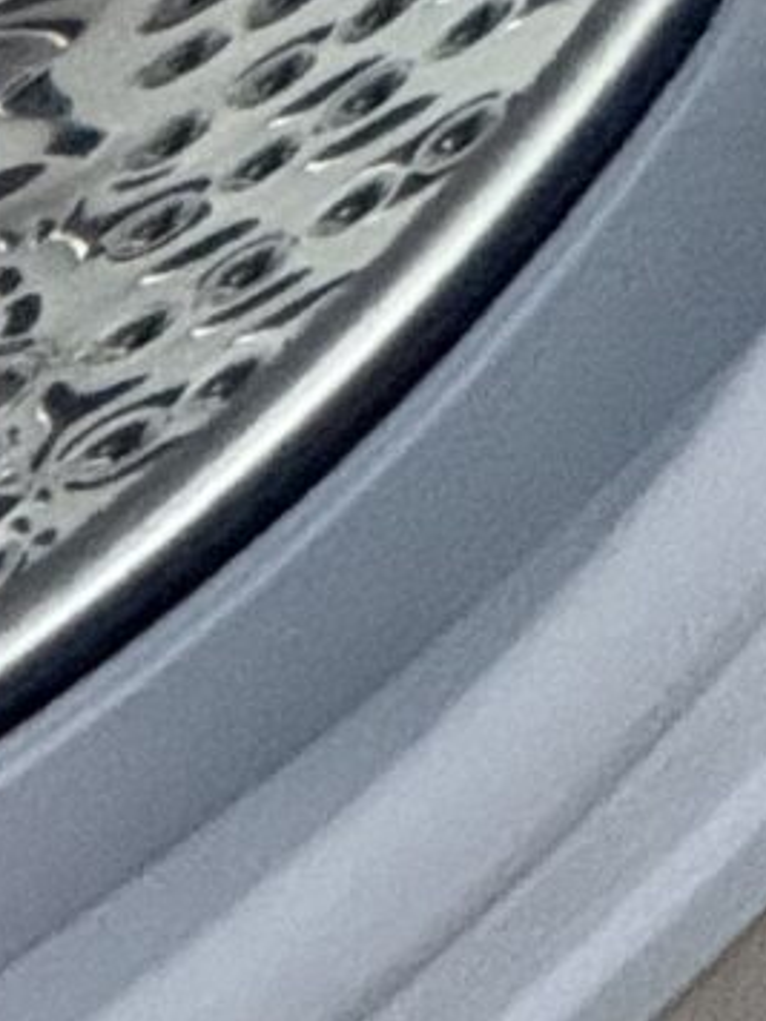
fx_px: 25463
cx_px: -1830
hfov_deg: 1.7
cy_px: -1497
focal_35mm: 863
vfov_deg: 2.3
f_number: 2.8
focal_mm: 15.66
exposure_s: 1/40
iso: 1000
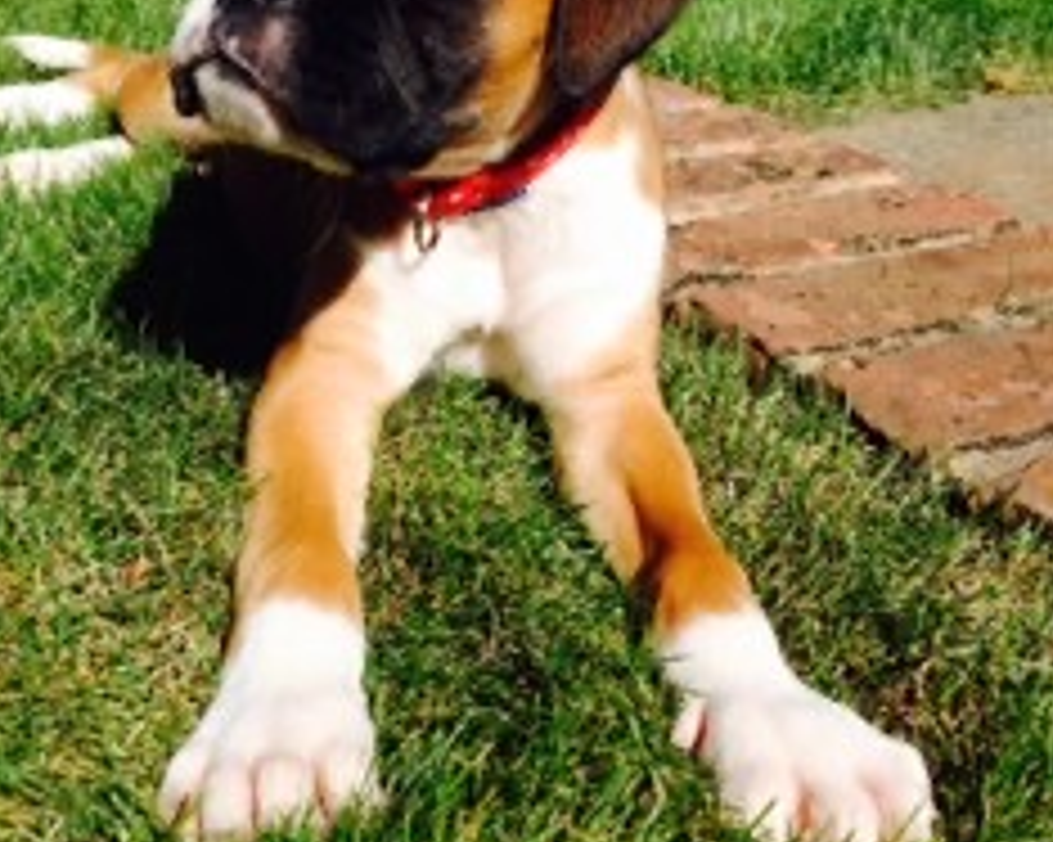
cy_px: 230
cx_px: 482
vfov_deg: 31.6
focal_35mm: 47
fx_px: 1464
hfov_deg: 39.5
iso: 50
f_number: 2.4
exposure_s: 1/1869
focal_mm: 4.13
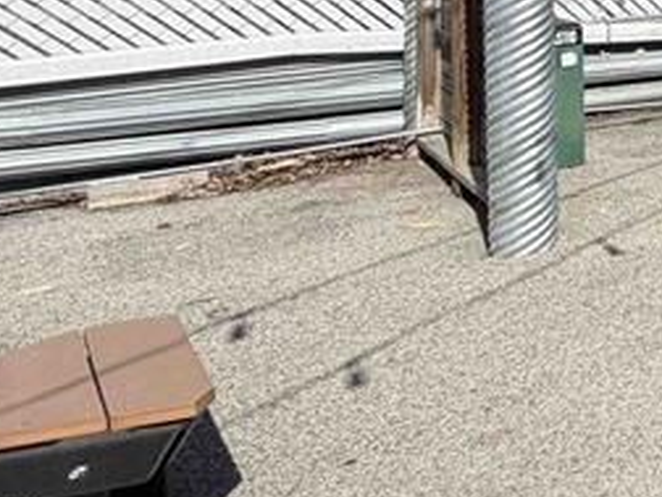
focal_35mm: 57
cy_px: -118
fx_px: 1090
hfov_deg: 19.6
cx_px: 1303
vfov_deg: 23.2
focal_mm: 2.22
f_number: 2.2
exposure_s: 1/770
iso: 20
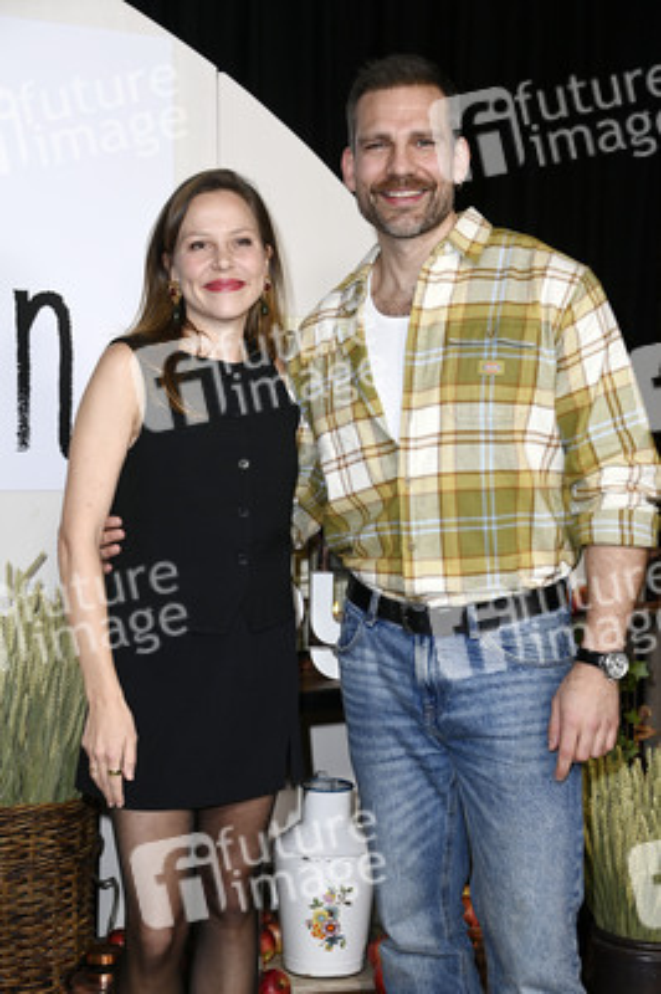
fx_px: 1710
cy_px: 497
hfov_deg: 21.9
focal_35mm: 62
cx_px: 330
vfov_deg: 32.4
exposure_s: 1/250
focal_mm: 62
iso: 640
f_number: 5
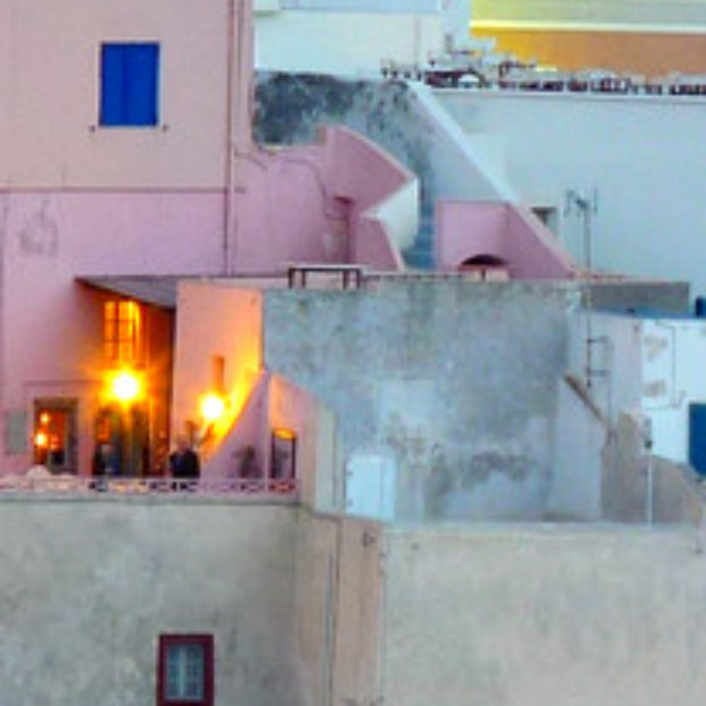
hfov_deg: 1.4
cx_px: 489
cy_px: 499
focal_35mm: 1282
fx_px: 29582
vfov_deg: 1.4
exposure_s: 2.5
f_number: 5.6
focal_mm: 41.9
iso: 80
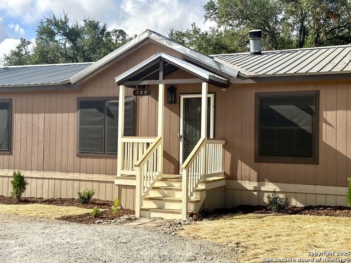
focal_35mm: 48
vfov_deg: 30.3
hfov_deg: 39.7
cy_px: 132
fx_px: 487
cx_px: 176
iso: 100
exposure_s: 1/5556
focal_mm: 6.86
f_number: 1.78
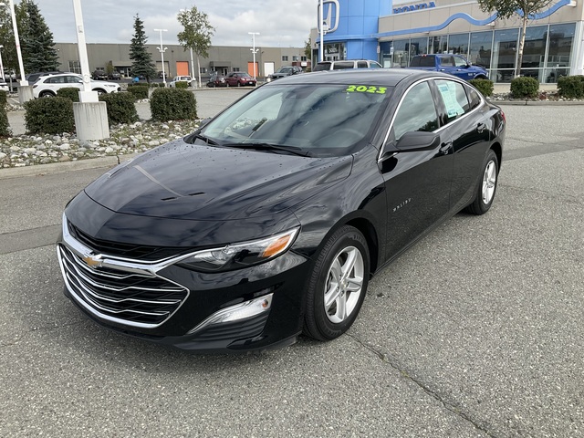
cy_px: 219
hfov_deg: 61.7
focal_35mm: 29
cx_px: 292
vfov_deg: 48.2
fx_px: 489
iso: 25
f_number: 1.8
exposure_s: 1/1076
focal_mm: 3
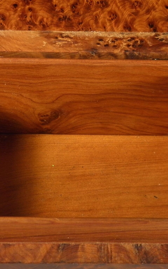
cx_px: 67
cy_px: 135
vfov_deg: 24.9
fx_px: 608
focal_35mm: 83
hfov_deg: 15.7
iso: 200
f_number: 3.9
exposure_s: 1/40
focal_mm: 8.6
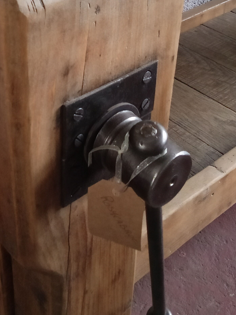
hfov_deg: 25.1
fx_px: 527
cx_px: 75
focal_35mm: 58
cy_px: 44
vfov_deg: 31.9
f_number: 2.2
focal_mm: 3.46
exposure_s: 1/20
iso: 1165
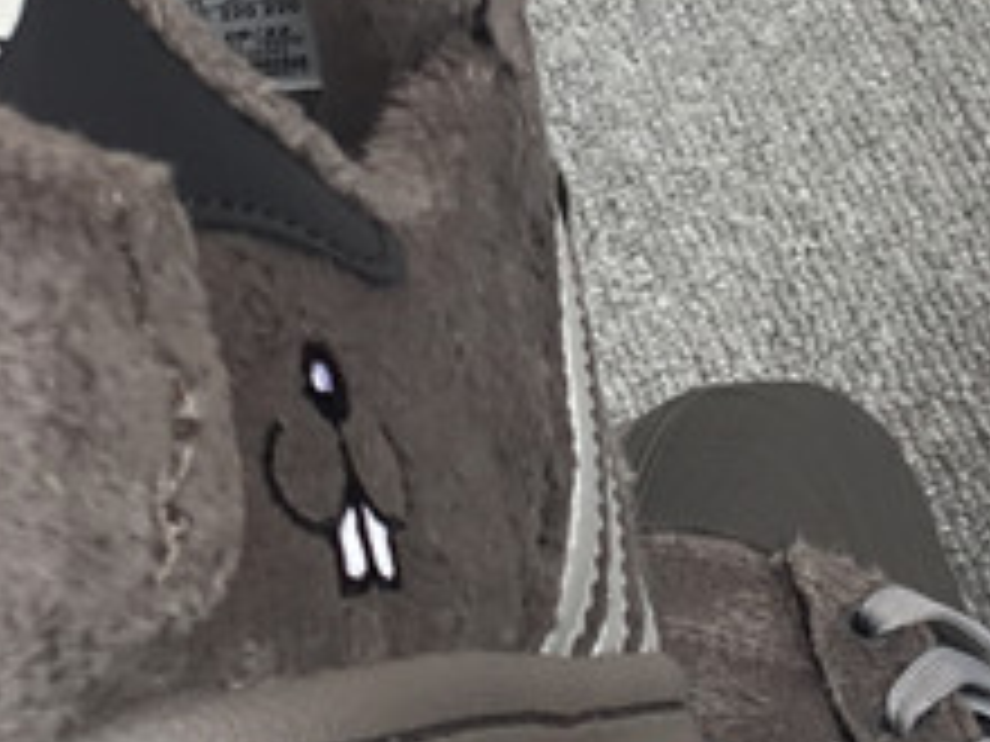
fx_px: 3632
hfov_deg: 15.5
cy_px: 155
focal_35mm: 127
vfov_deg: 11.6
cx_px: 495
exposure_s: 1/118
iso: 25
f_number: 2.4
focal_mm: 3.3
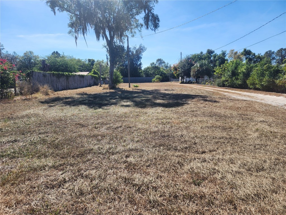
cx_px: 143
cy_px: 108
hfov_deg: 73.9
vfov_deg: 58.9
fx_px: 190
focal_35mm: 23
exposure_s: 1/950
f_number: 1.8
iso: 12
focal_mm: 6.4
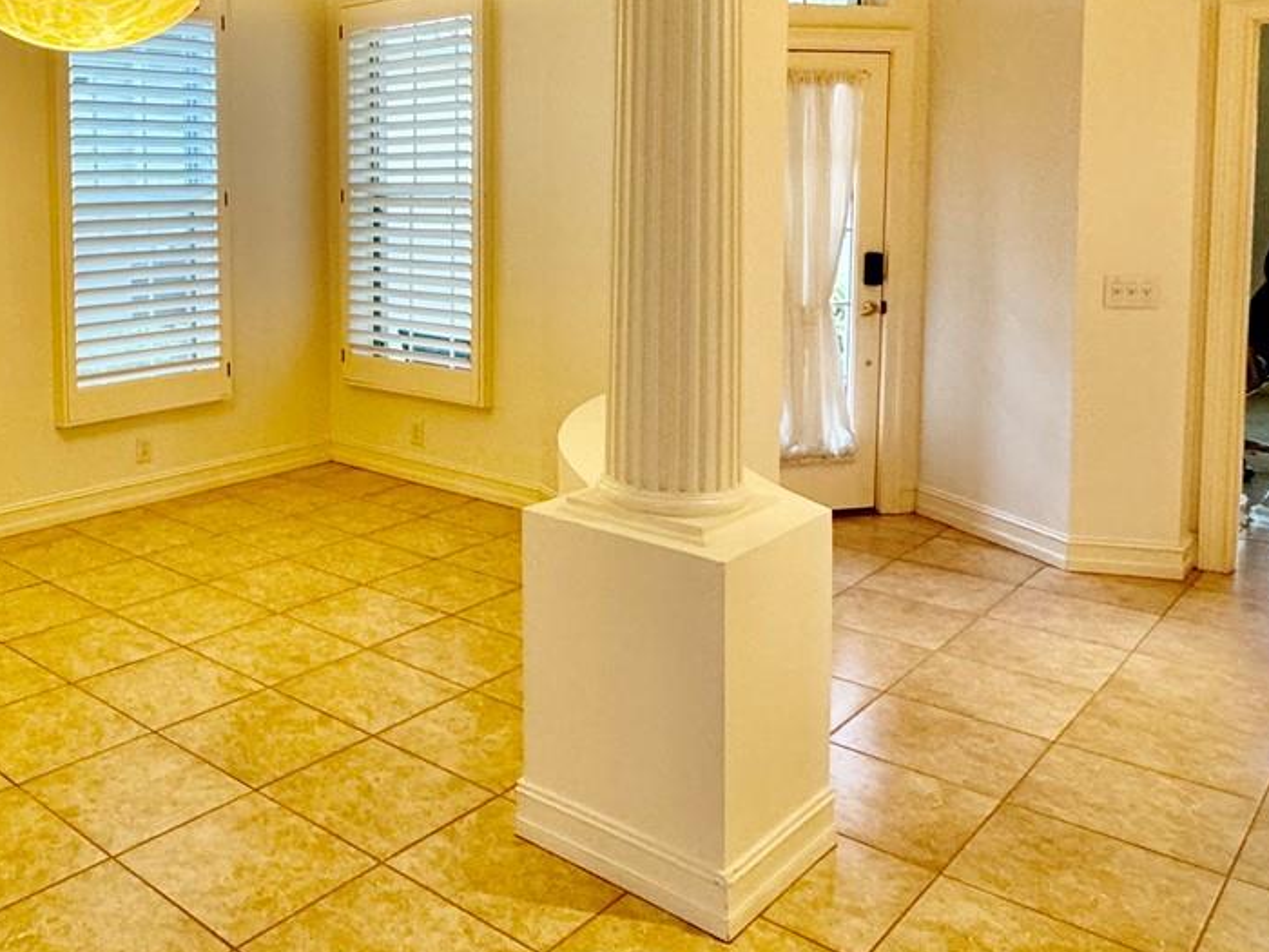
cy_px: 256
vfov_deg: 43.0
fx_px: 1173
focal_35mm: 32
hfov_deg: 53.6
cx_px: 281
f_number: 2.2
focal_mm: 2.22
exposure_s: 1/60
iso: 200
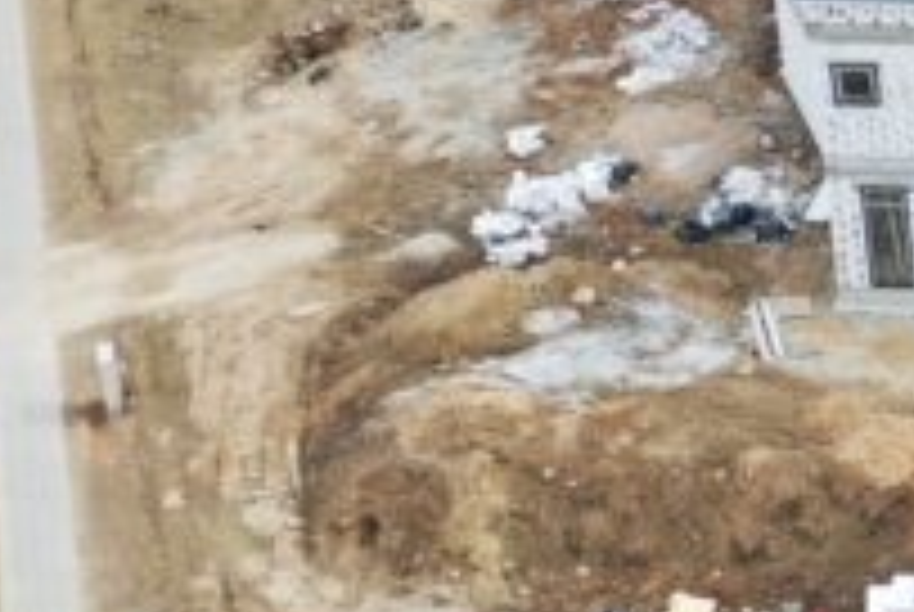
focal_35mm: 141
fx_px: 3585
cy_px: 56
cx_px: 1585
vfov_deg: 9.7
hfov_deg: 13.3
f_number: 2.8
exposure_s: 1/1000
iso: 100
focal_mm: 10.26
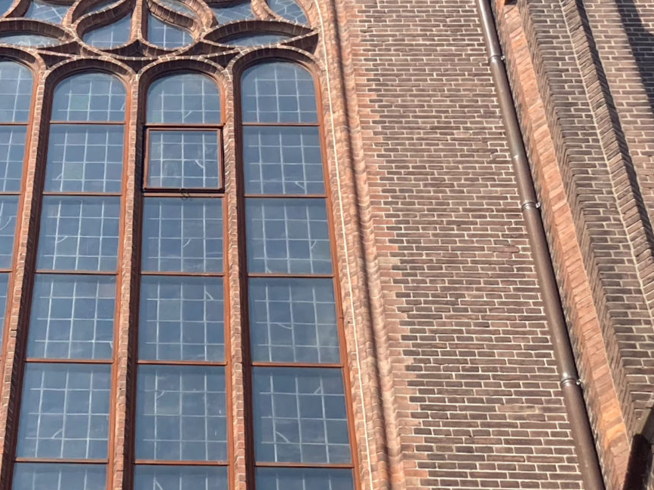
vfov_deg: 15.8
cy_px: 81
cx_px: 81
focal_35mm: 93
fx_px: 1757
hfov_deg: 20.7
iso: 20
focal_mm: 3.99
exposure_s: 1/1621
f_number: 1.8
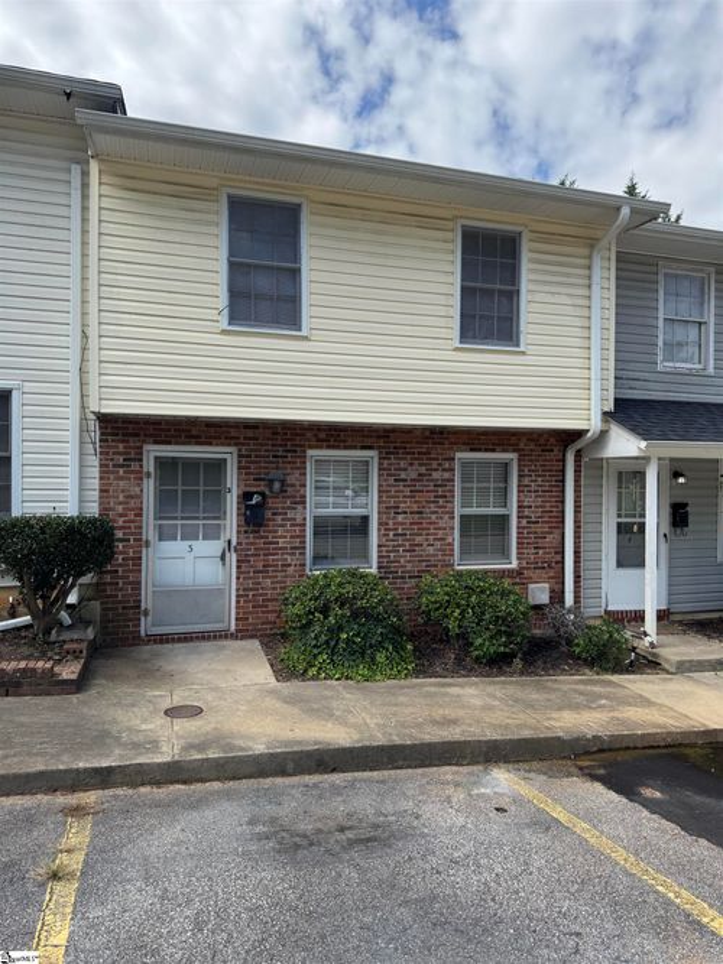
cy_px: 482
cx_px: 362
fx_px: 669
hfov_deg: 56.8
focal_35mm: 24
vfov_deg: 71.6
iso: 80
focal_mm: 6.76
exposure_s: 1/2105
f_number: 1.78
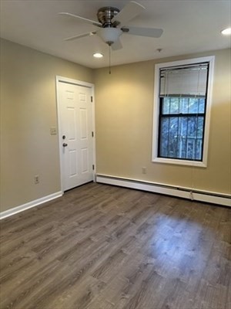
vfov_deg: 71.6
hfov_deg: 56.8
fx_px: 214
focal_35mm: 24
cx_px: 116
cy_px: 154
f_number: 1.78
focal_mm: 6.86
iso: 250
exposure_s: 1/60
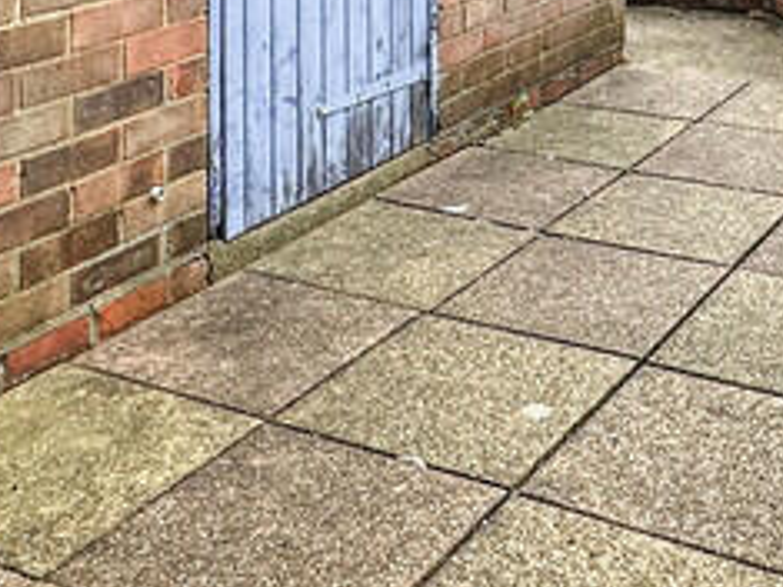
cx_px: 643
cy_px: -213
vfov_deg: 21.3
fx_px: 1379
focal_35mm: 61
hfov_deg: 30.8
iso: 40
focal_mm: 2.22
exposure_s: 1/570
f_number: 2.2
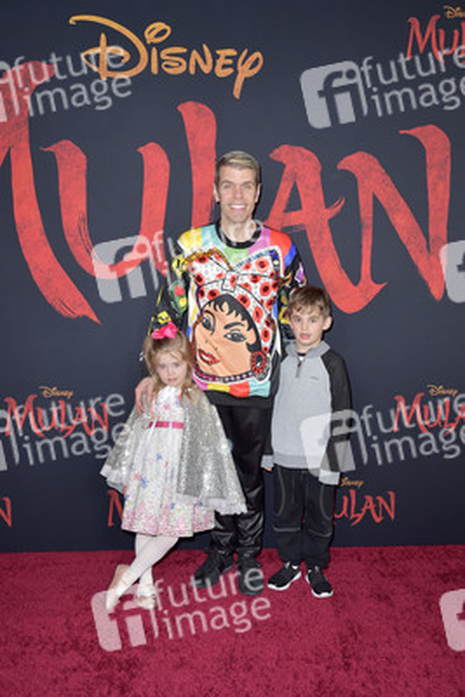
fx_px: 677
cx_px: 232
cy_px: 348
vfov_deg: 54.4
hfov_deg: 37.9
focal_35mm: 35
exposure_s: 1/250
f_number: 7.1
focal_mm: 35
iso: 640
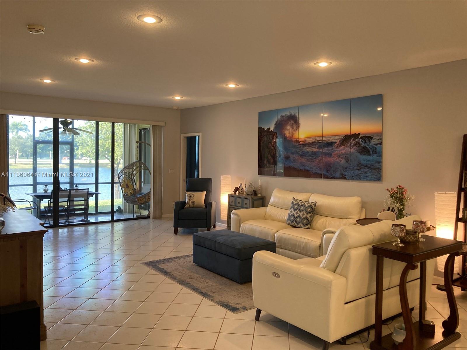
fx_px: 378
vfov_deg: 49.7
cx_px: 234
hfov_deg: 63.4
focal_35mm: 28
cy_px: 175
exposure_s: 1/60
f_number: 1.8
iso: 100
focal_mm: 3.99
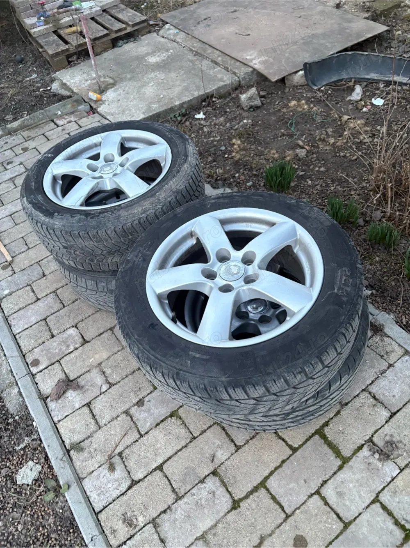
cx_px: 205
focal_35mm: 26
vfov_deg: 67.3
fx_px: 411
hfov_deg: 53.0
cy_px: 274
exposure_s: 1/60
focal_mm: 5.96
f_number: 1.6
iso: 320
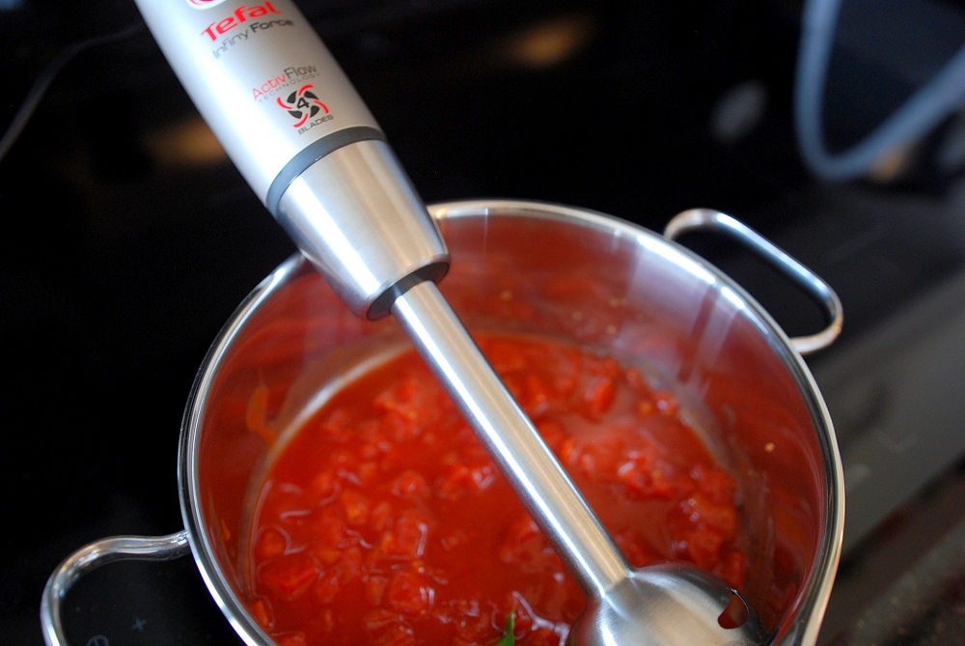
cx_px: 482
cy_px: 323
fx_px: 765
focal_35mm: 28
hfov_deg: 64.5
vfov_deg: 45.8
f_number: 2
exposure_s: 1/15
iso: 400
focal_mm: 19
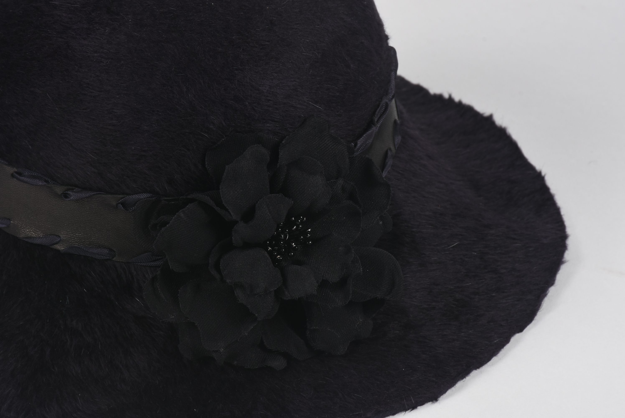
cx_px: 312
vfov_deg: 6.6
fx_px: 3649
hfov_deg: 9.8
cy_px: 209
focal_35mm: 210
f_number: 16
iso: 200
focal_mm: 140
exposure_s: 1/125
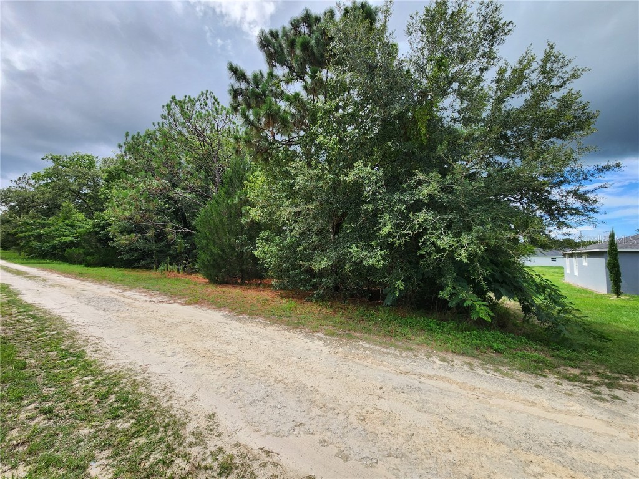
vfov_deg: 89.9
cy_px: 240
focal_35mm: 13
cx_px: 320
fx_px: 240
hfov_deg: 106.2
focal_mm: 2.2
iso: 50
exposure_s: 1/1225
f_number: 2.2
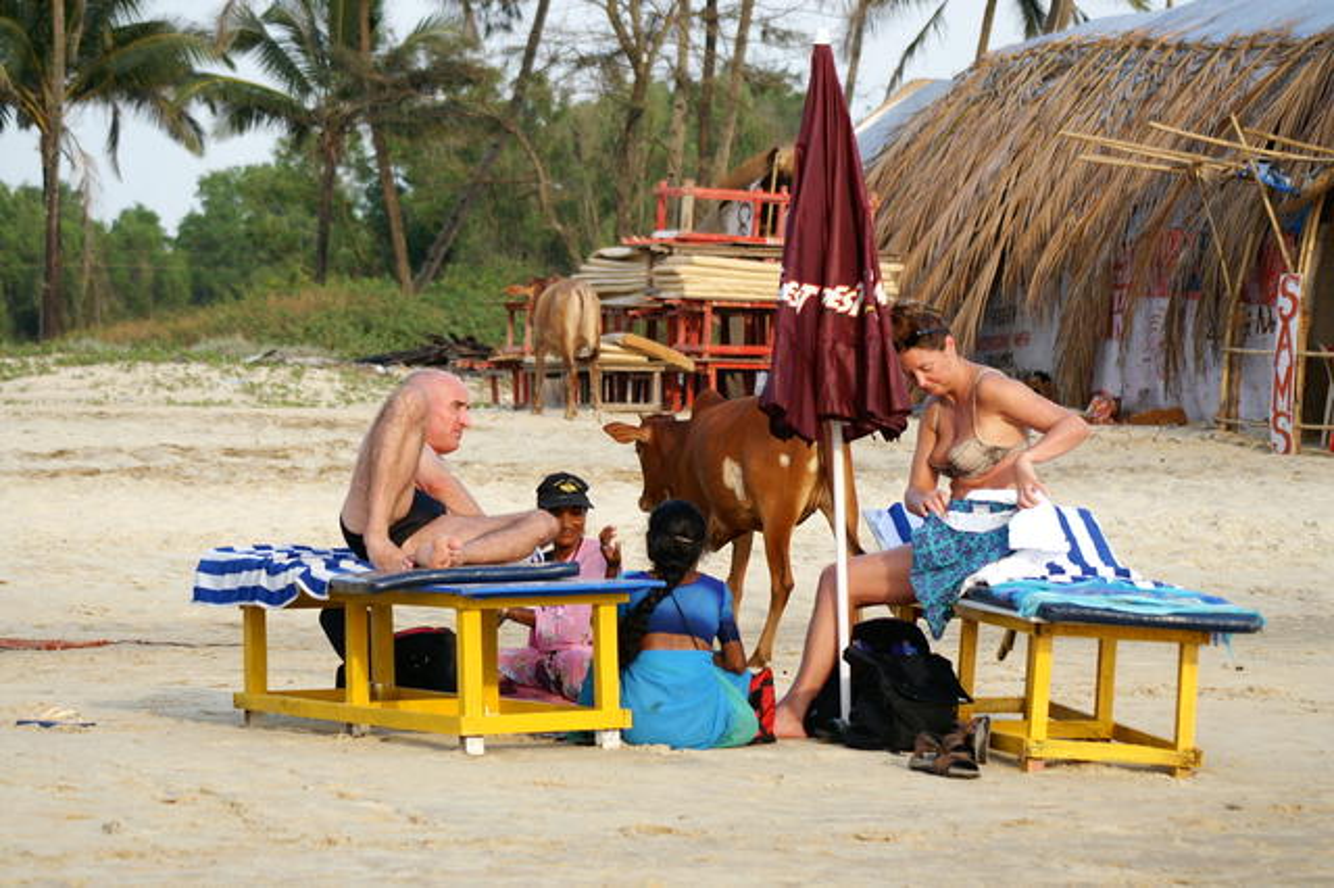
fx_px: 5555
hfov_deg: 13.7
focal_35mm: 150
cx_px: 667
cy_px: 444
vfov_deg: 9.1
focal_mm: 100
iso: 200
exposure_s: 1/400
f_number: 5.6
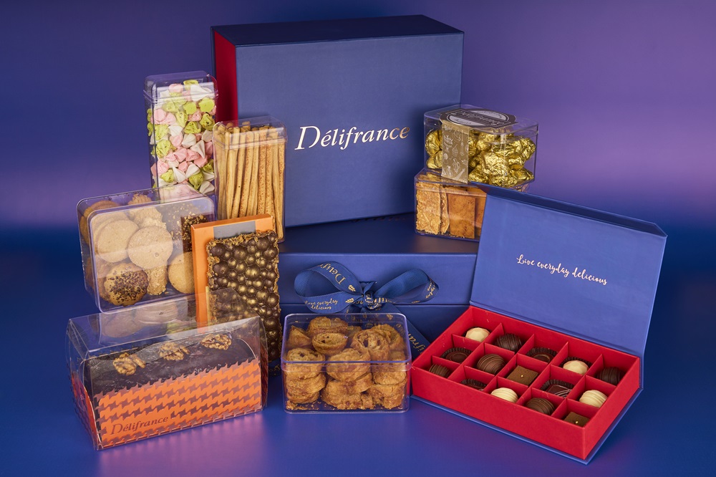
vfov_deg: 27.0
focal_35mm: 50
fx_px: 992
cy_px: 238
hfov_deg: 39.7
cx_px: 358
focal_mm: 49.9
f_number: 9.5
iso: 50
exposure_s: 1/200
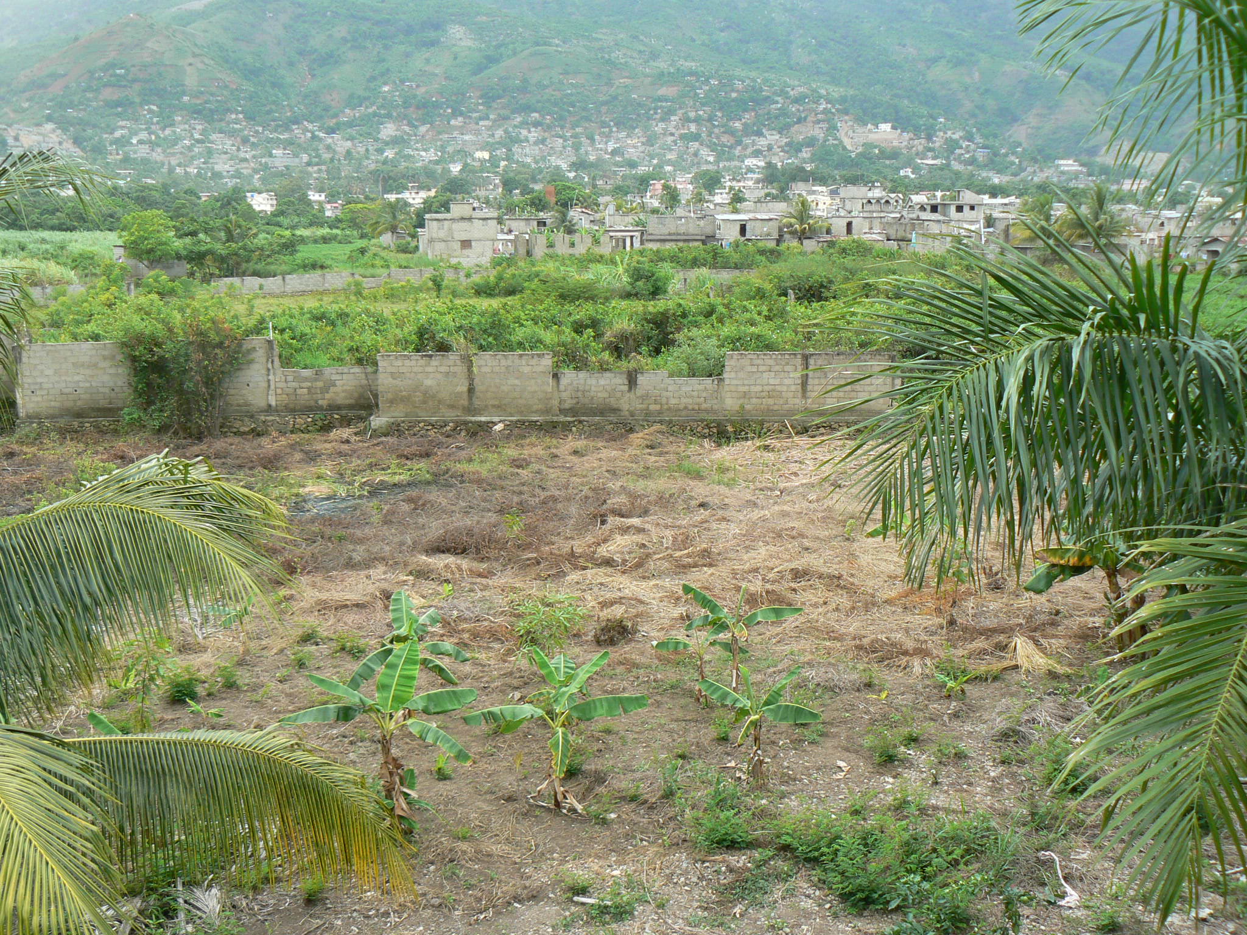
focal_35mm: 36
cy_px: 468
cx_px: 624
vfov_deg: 39.7
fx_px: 1297
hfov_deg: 51.4
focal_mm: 6
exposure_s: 1/100
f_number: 4
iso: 80
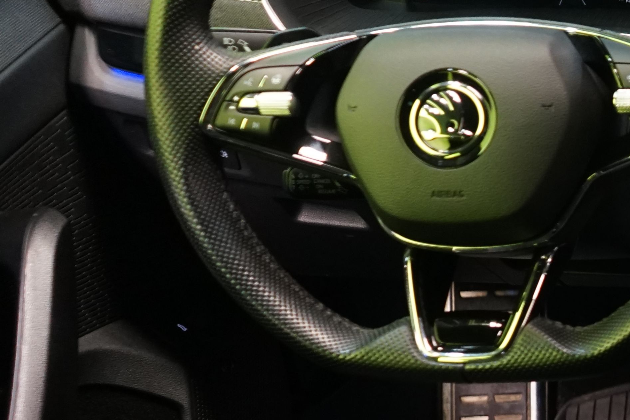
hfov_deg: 19.3
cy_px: 404
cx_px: 1000
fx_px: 1557
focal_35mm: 89
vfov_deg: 15.1
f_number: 3.5
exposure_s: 1/30
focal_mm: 28
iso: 1600
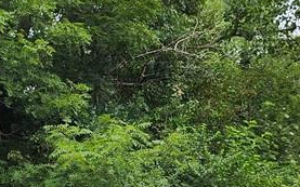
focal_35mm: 90
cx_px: -134
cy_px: 216
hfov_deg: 20.2
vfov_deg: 14.1
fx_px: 736
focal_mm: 5.4
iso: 20
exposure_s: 1/355
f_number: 1.8
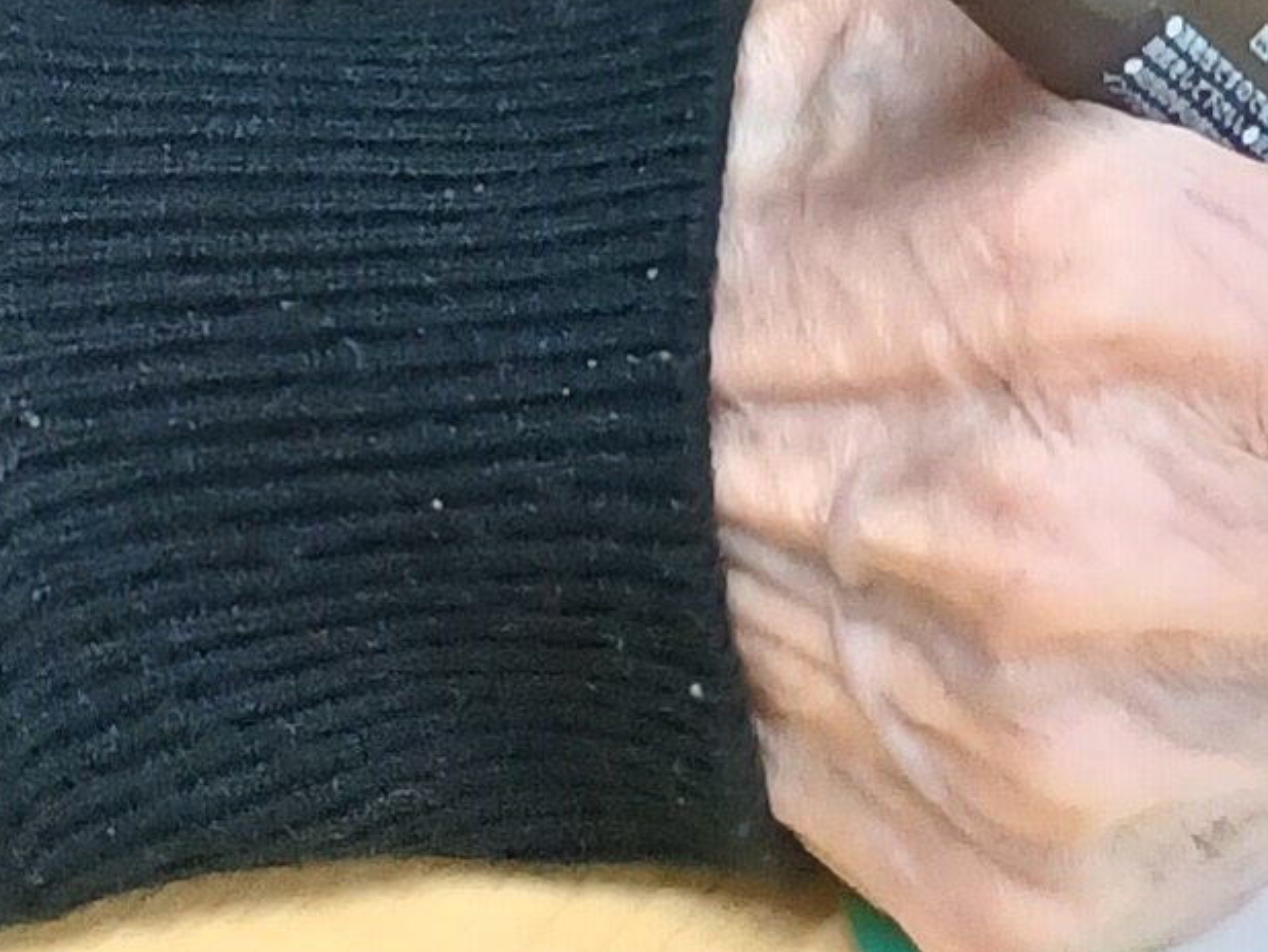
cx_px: 1089
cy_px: -1791
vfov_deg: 8.0
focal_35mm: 162
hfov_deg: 12.1
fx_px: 5935
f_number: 1.8
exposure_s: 1/40
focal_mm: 4.6
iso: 250
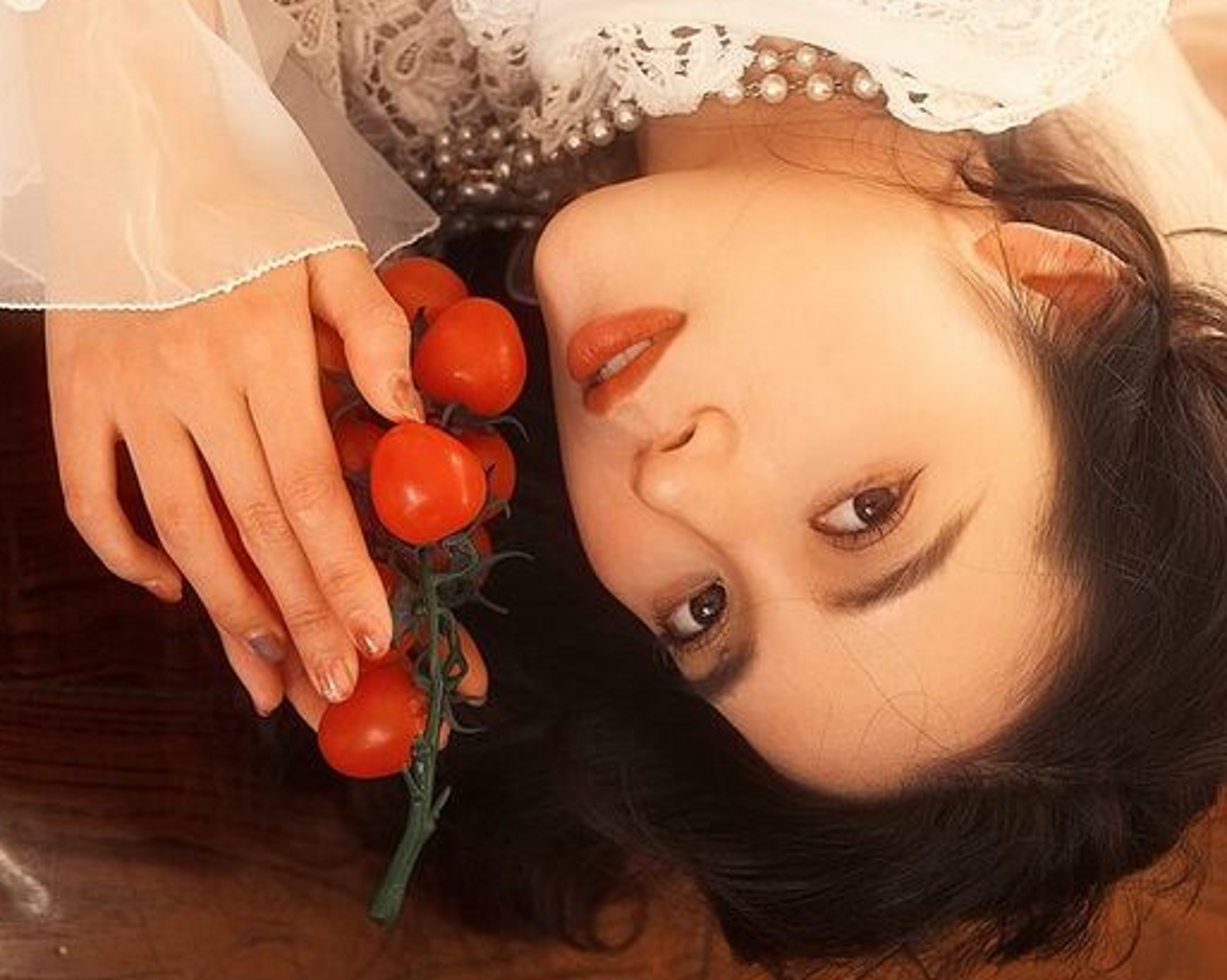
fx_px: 5372
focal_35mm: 148
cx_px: 378
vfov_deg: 10.4
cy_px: 227
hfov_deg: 13.0
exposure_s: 1/125
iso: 400
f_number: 2.8
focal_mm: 51.6
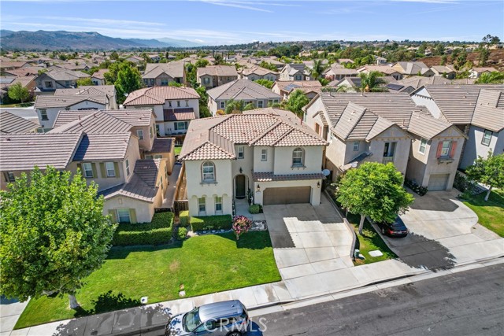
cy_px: 168
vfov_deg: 57.3
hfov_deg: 78.6
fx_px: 308
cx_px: 252
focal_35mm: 22
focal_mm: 8.38
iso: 120
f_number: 2.8
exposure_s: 1/2000
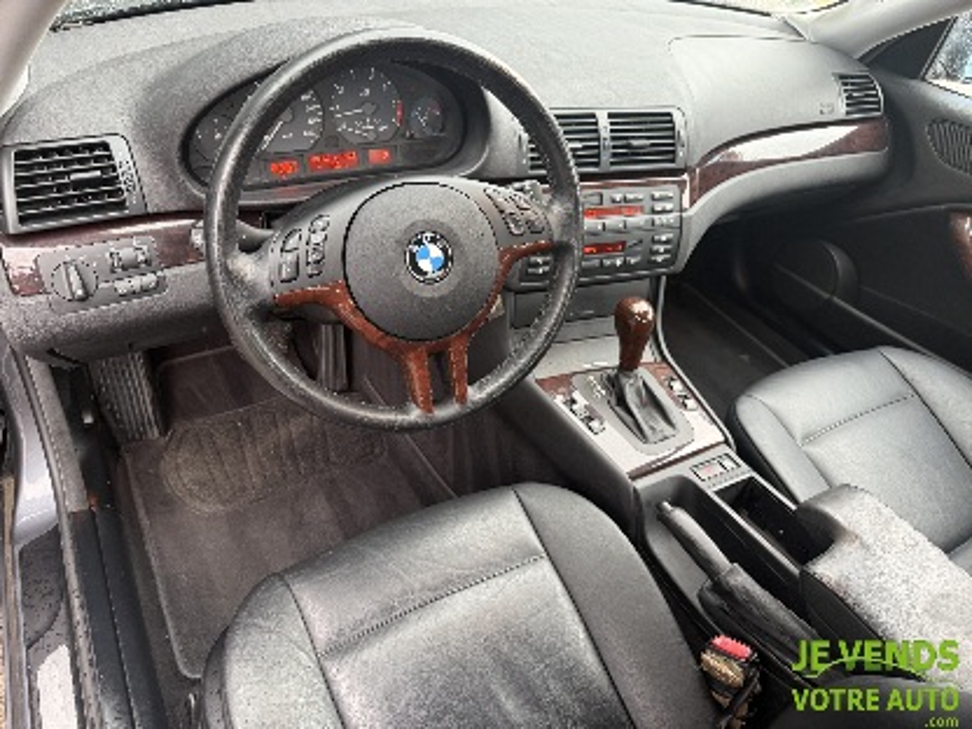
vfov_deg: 56.8
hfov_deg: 71.6
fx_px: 674
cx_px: 486
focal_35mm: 24
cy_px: 364
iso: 250
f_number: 1.78
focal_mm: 6.76
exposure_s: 1/60
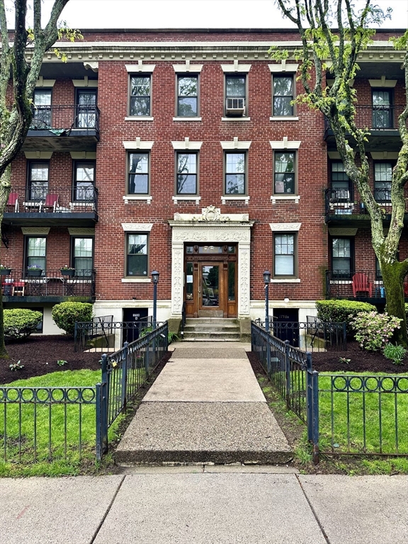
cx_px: 204
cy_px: 272
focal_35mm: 24
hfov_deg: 56.8
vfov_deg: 71.6
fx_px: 377
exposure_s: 1/611
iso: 80
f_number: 1.78
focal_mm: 6.86
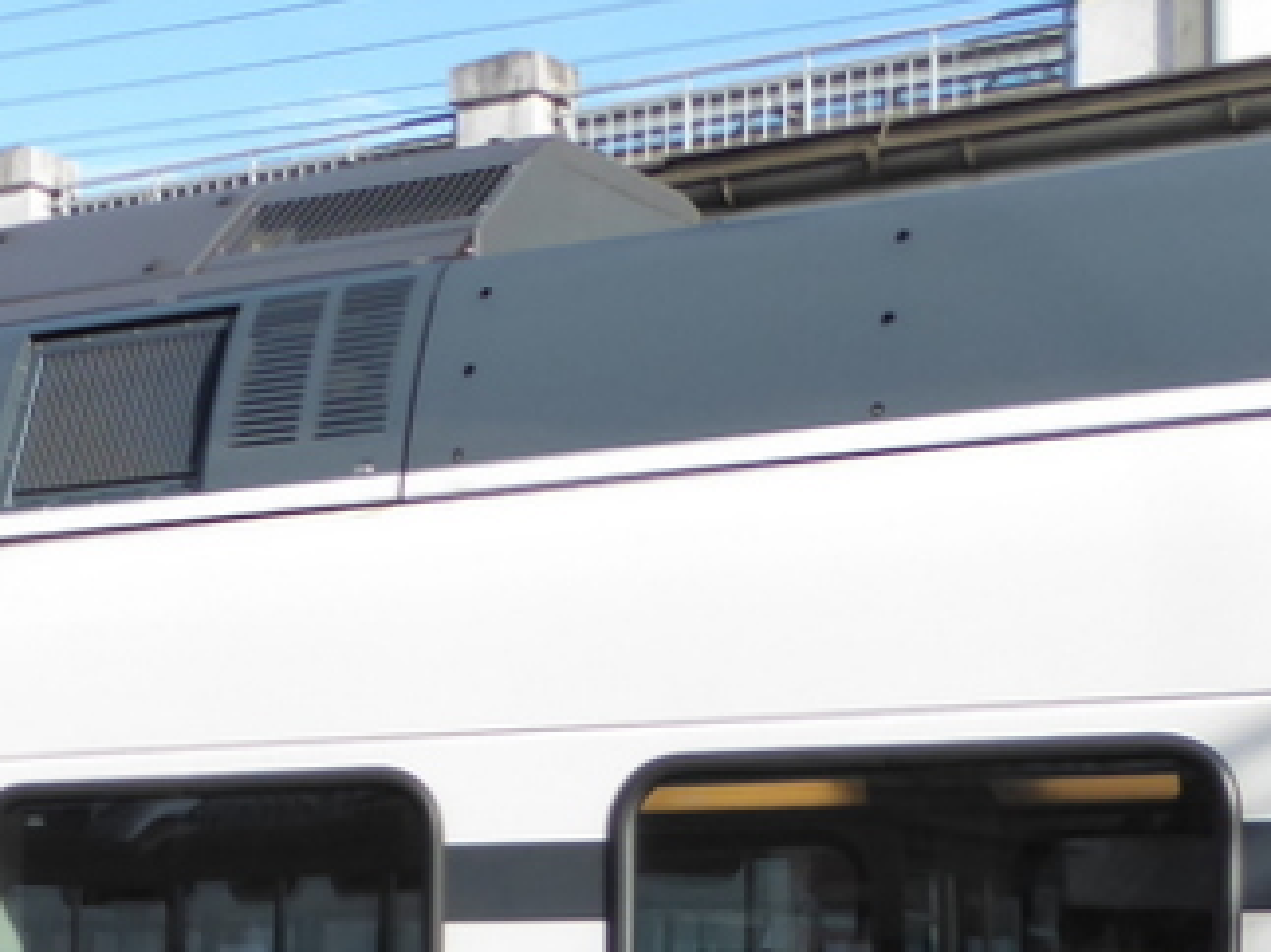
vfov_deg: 15.4
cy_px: 1066
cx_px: -472
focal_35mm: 93
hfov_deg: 19.2
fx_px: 3413
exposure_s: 1/400
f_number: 3.3
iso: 125
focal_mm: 4.3
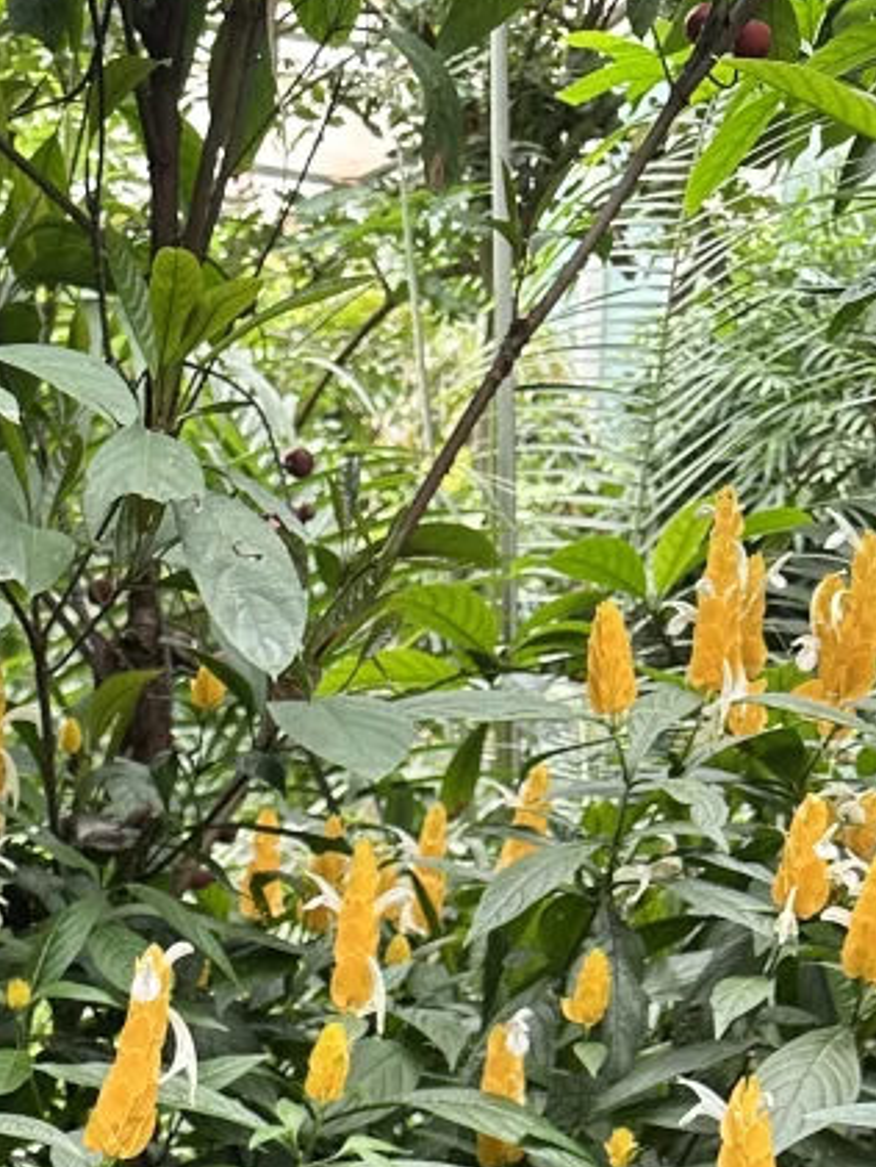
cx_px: -219
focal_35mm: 82
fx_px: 2765
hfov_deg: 17.1
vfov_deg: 19.9
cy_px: 1843
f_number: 1.78
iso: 64
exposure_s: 1/121
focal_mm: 6.86
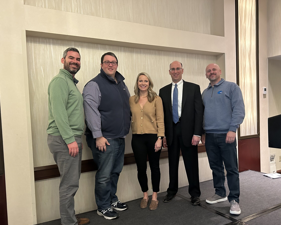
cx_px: 148
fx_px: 241
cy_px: 119
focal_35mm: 29
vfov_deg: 49.9
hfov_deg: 60.4
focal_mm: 5.7
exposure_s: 1/40
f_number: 1.5
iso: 400
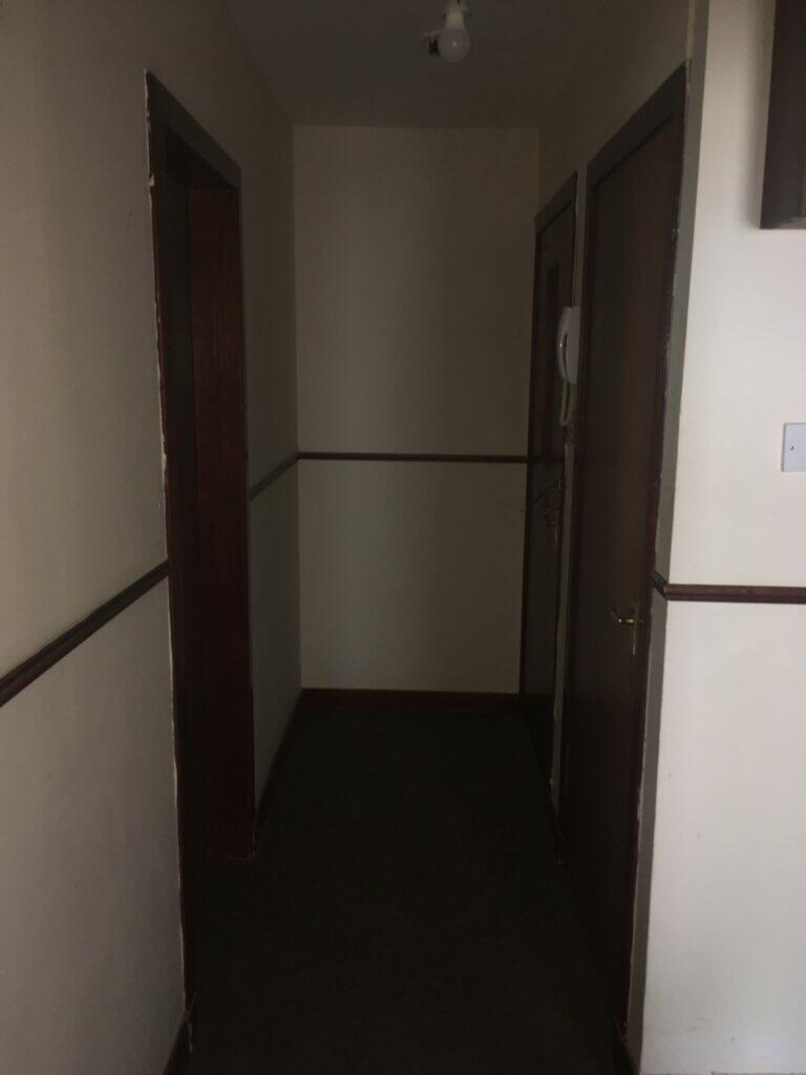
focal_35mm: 29
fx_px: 900
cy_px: 538
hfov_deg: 48.2
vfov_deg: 61.7
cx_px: 403
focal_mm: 4.15
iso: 32
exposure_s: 1/25
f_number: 2.2
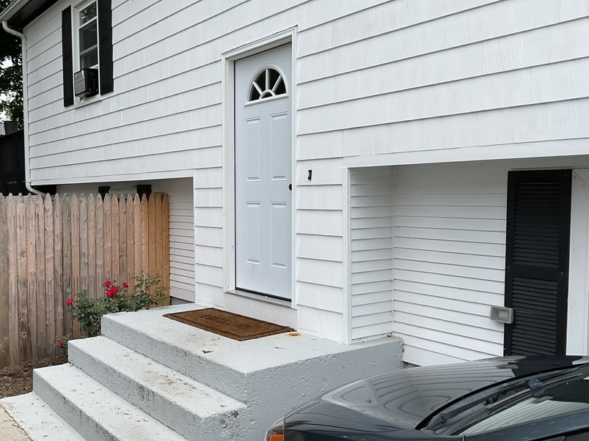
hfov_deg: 49.8
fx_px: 629
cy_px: 231
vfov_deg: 38.6
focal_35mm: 37
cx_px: 229
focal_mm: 3
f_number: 1.8
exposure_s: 1/912
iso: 16
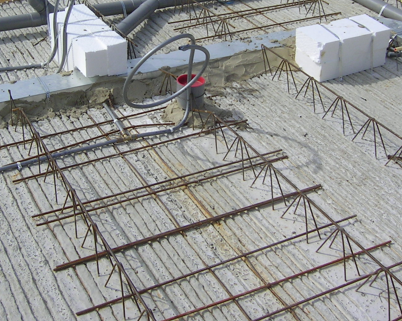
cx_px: 186
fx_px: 678
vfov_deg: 26.4
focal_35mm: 57
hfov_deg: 33.0
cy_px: 89
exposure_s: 1/729
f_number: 4.8
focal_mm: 5.6
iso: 50
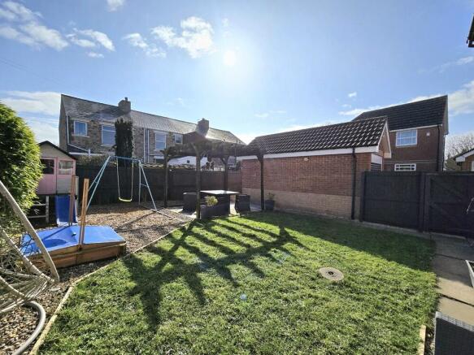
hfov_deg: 106.2
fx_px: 178
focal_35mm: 13
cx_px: 237
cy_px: 178
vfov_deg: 89.9
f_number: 2.2
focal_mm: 2.2
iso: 50
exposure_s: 1/10000
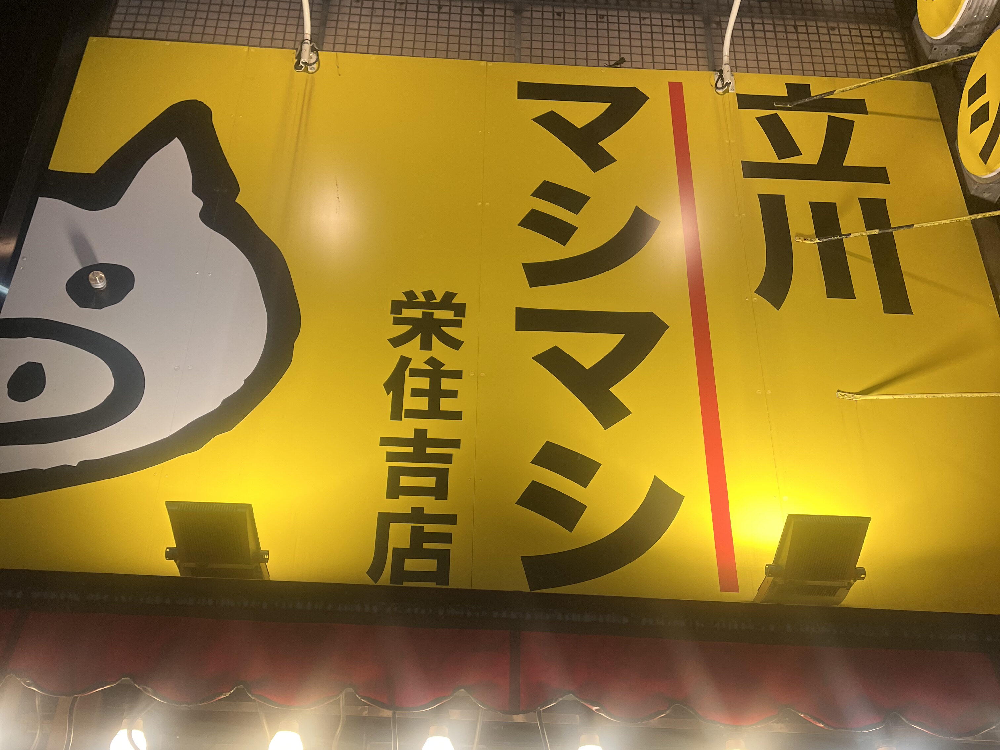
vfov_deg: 53.1
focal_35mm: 26
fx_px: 751
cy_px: 375
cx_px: 500
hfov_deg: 67.3
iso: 64
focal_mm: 5.1
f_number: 1.6
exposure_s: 1/120
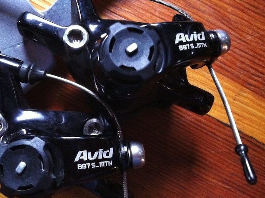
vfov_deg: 34.2
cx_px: 115
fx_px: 321
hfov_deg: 44.8
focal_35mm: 42
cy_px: 113
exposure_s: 1/15
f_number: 2.8
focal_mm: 3.85
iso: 1000
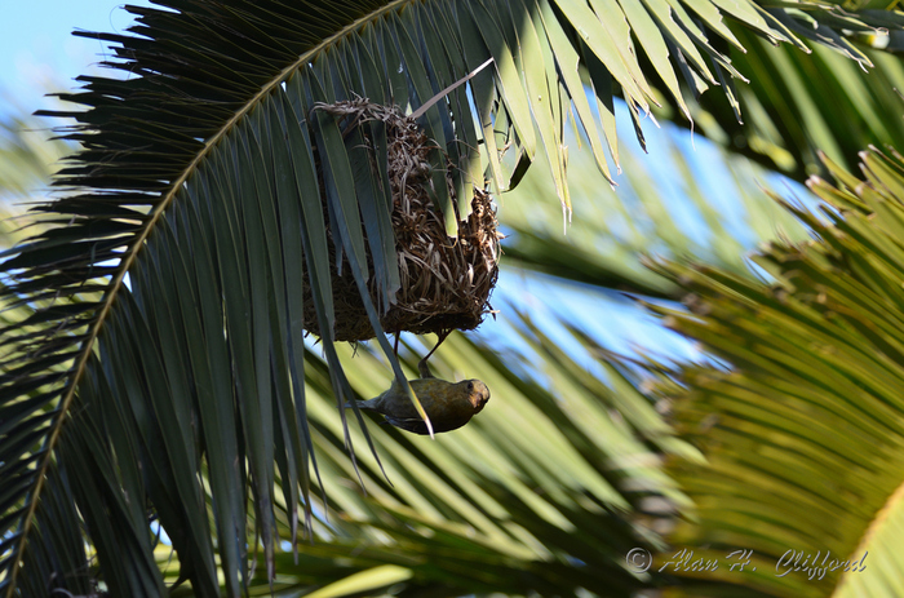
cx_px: 452
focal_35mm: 225
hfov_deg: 9.2
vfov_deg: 6.1
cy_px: 299
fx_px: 5636
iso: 200
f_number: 5
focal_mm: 150
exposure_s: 1/400
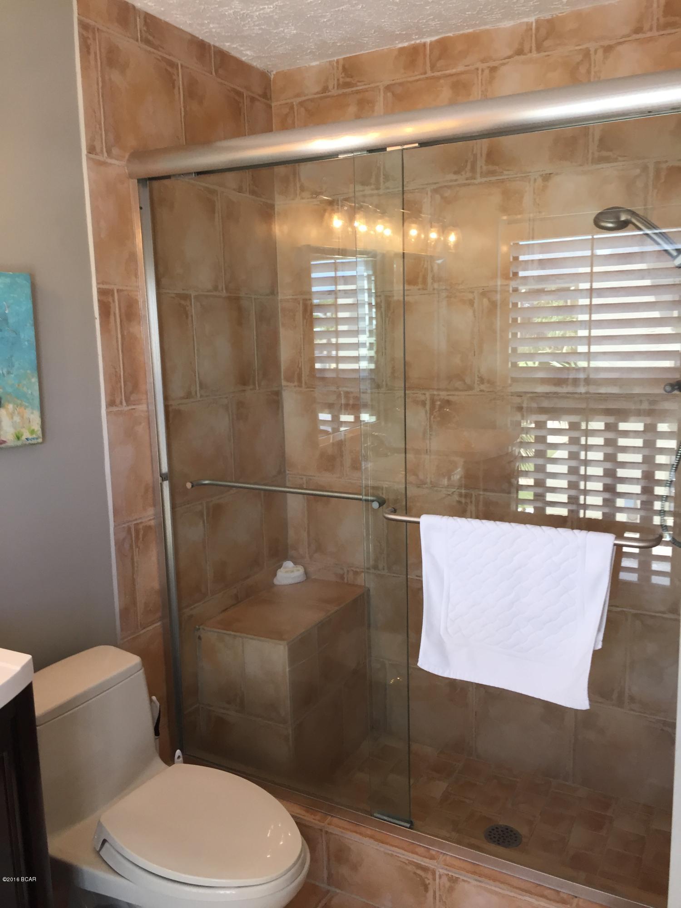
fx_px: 761
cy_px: 454
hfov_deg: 48.2
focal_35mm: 29
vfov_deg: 61.7
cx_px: 340
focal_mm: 4.15
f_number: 2.2
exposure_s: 1/40
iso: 32
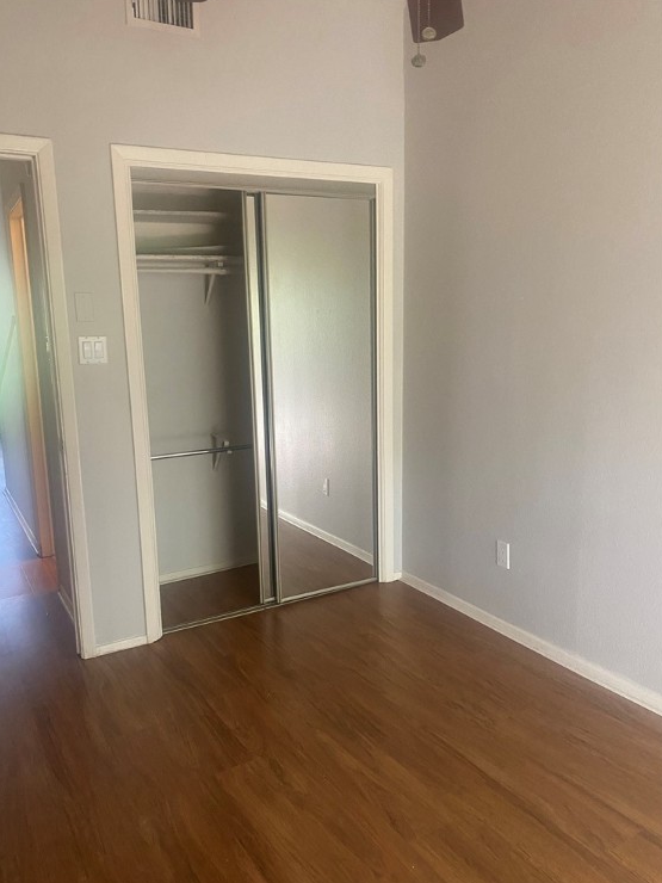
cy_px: 451
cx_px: 323
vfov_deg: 65.3
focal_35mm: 27
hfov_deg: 51.3
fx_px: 688
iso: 320
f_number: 1.8
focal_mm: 4.25
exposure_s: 1/60
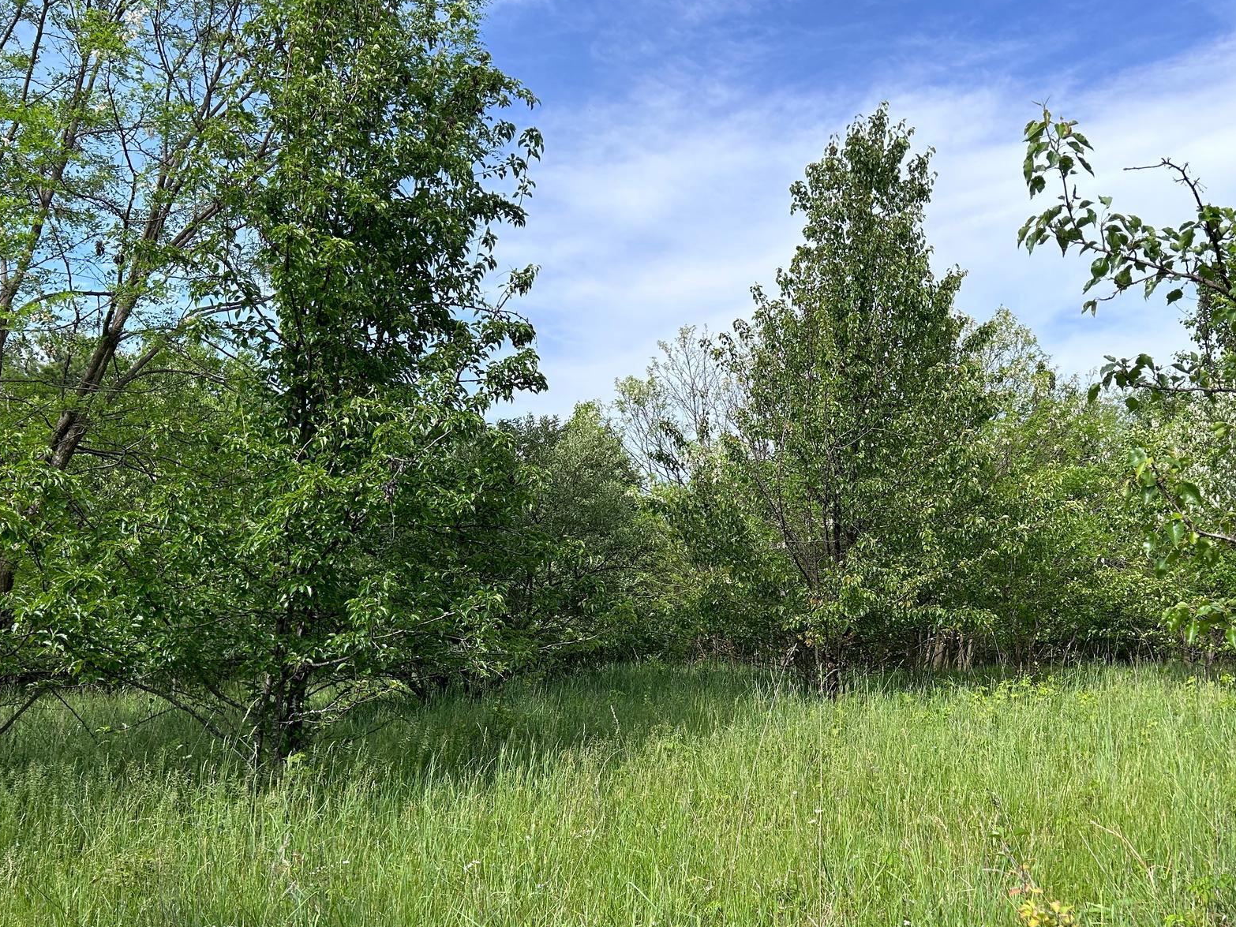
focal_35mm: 34
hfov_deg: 53.5
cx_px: 759
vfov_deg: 41.5
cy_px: 584
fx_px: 1214
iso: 50
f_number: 1.5
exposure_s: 1/2513
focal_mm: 5.7
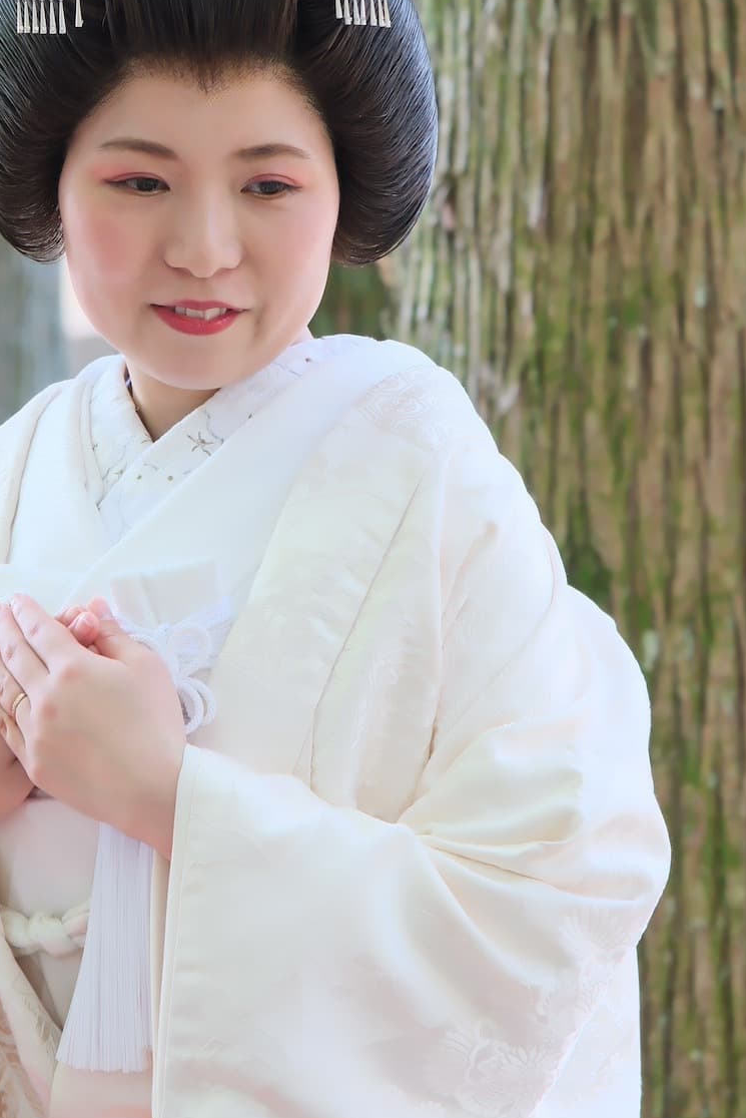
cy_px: 203
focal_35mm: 215
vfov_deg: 9.5
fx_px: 6676
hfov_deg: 6.4
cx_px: 217
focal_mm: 80
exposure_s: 1/60
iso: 800
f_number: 4.5
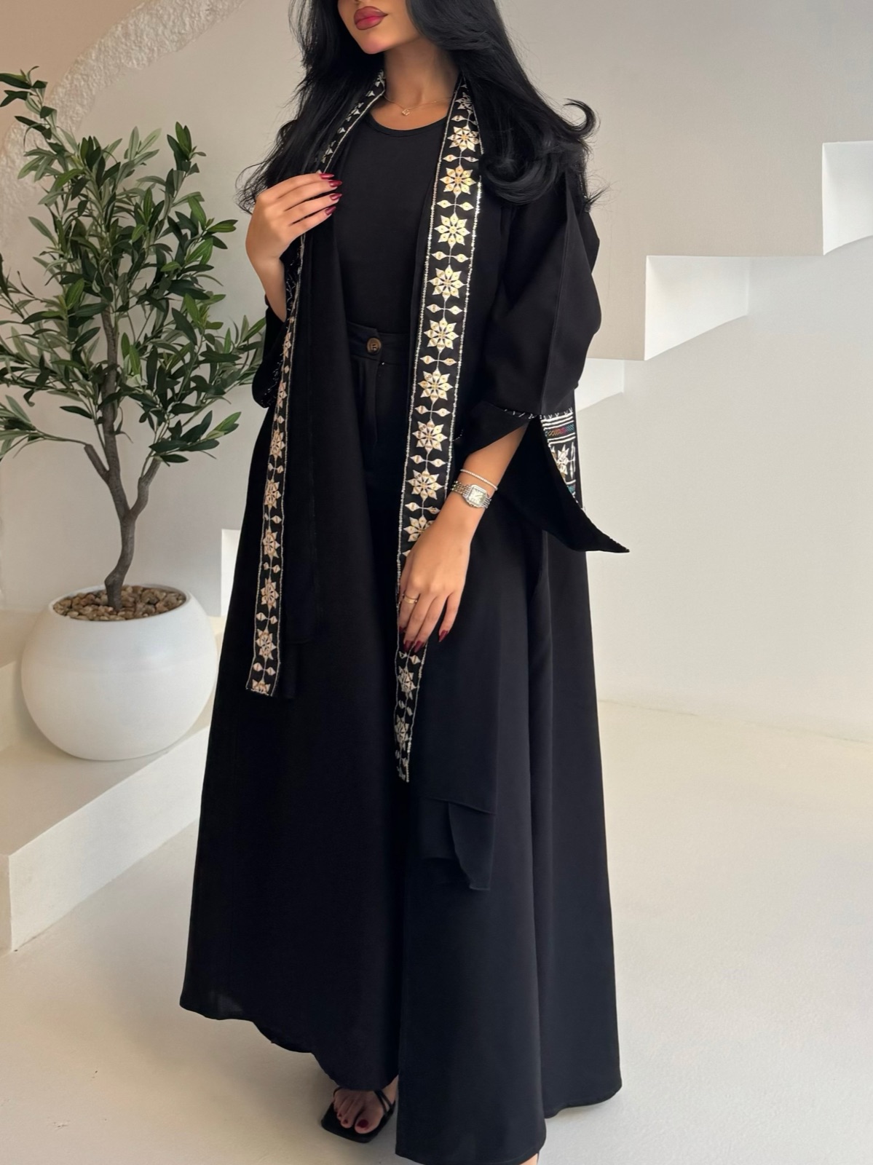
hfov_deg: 56.8
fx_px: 807
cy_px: 582
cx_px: 436
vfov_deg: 71.6
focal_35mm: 24
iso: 80
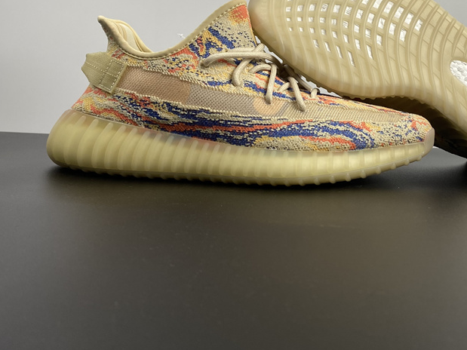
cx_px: 324
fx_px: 567
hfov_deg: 43.9
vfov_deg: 33.5
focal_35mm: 42
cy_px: 81
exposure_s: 1/100
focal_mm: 4.25
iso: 50
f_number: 1.8
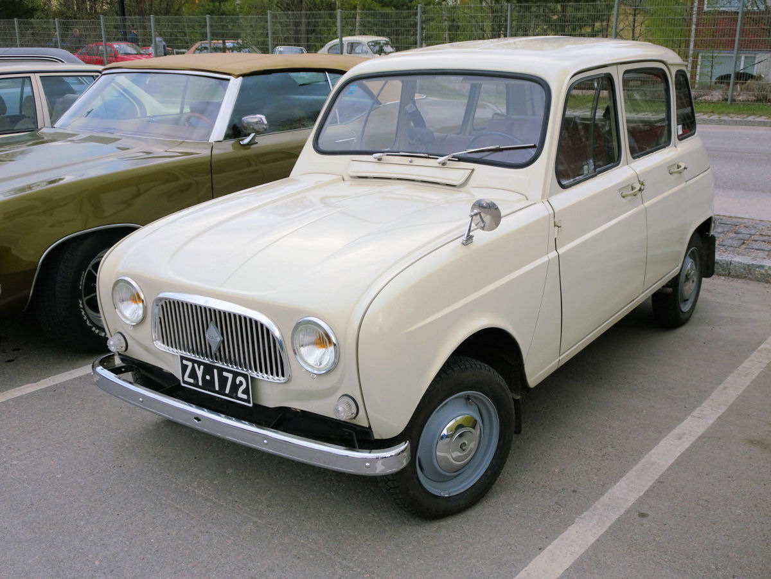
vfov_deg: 39.7
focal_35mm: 36
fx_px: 802
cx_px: 386
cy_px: 290
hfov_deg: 51.4
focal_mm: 6.17
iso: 80
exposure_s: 1/400
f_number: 4
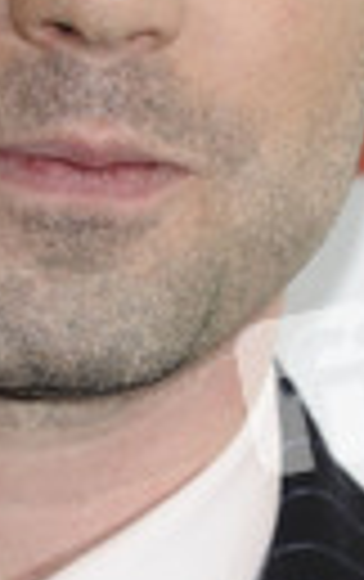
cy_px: 144
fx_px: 13108
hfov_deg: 1.6
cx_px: 61
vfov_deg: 2.5
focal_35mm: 829
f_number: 4.5
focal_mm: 175
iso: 640
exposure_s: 1/200
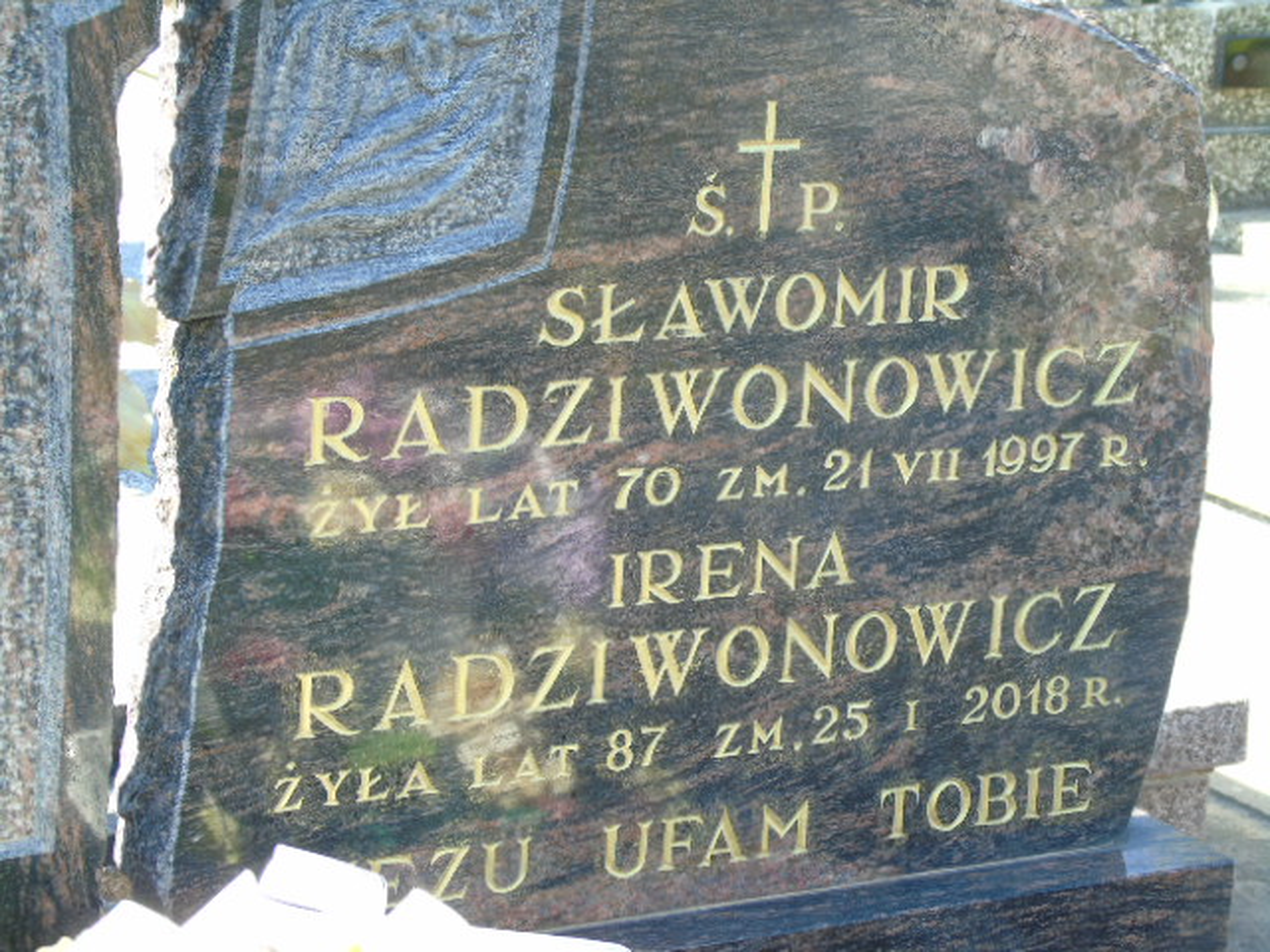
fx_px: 3962
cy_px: 476
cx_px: 635
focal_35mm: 108
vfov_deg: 13.7
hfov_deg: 18.2
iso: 80
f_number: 4.4
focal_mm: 19
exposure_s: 1/60
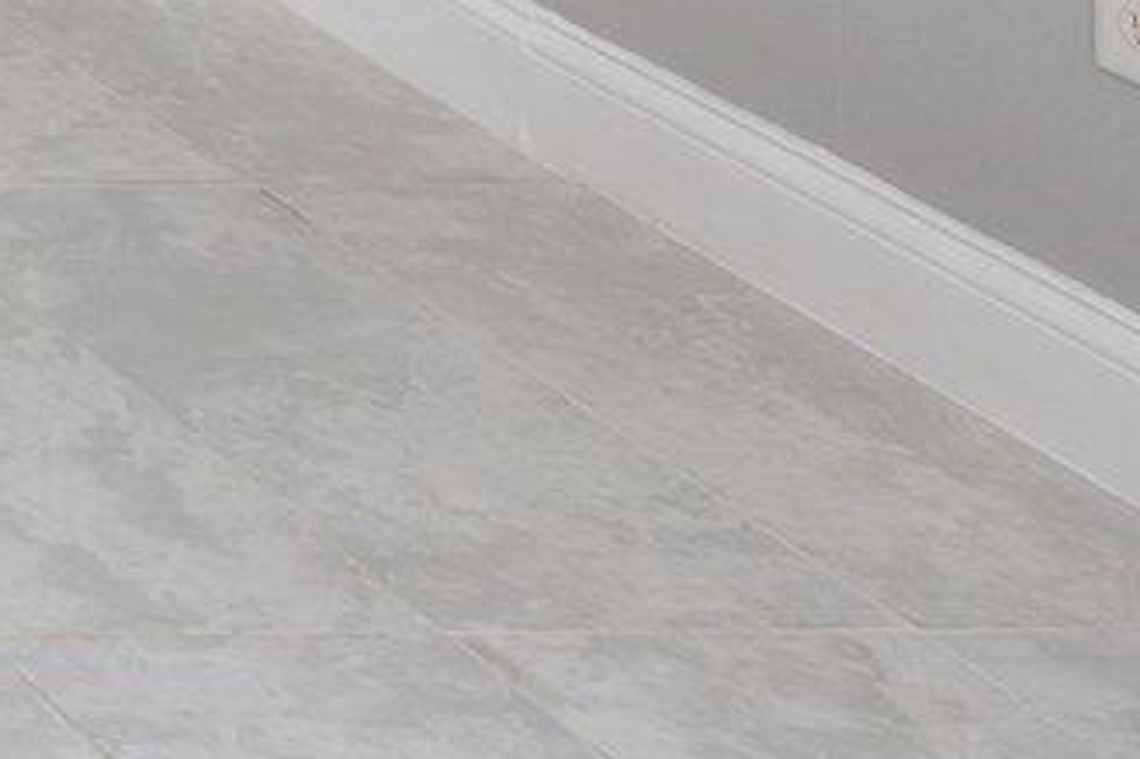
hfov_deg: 11.1
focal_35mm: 115
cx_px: -2290
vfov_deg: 9.3
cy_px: -1556
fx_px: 3643
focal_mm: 18.5
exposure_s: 1/30
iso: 320
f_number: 8
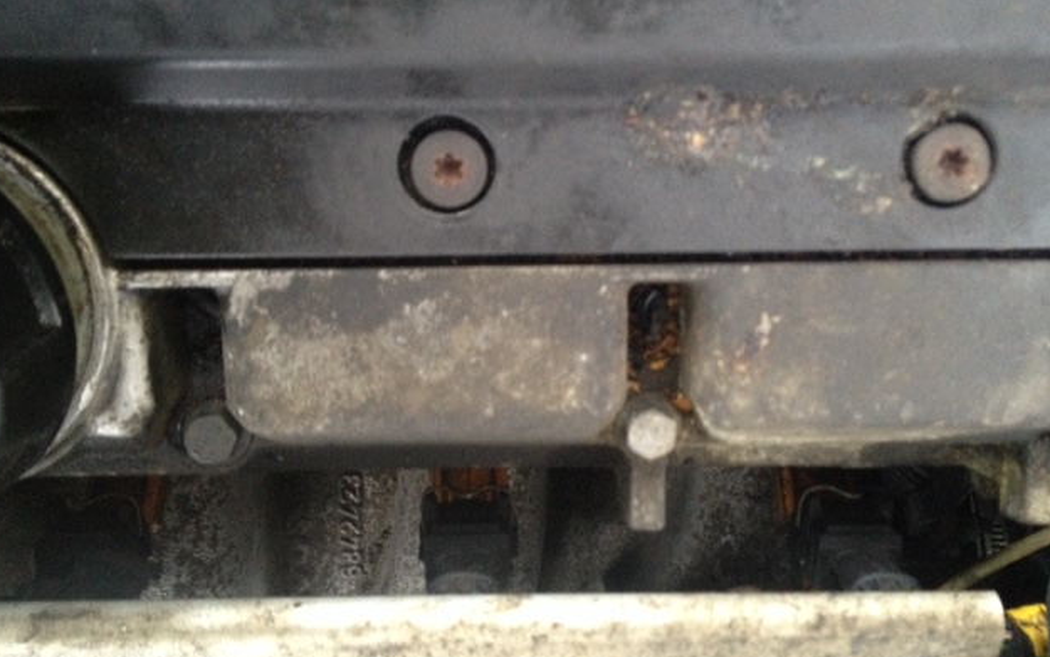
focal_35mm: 38
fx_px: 1088
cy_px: 306
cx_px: 516
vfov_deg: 33.6
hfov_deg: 51.5
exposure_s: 1/20
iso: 400
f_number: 2.4
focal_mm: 4.28
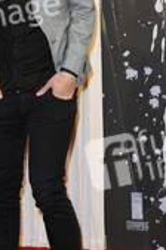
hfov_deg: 5.5
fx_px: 1729
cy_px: 81
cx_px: 27
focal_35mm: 249
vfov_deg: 8.3
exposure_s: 1/200
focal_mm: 105
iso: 640
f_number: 5.6
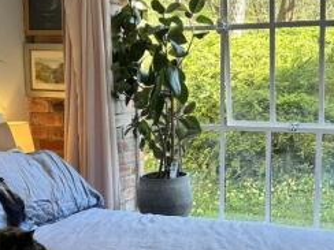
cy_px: 170
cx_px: 198
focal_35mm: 62
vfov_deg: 23.5
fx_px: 598
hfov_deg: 31.1
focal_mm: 5.7
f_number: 1.5
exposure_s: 1/100
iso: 40
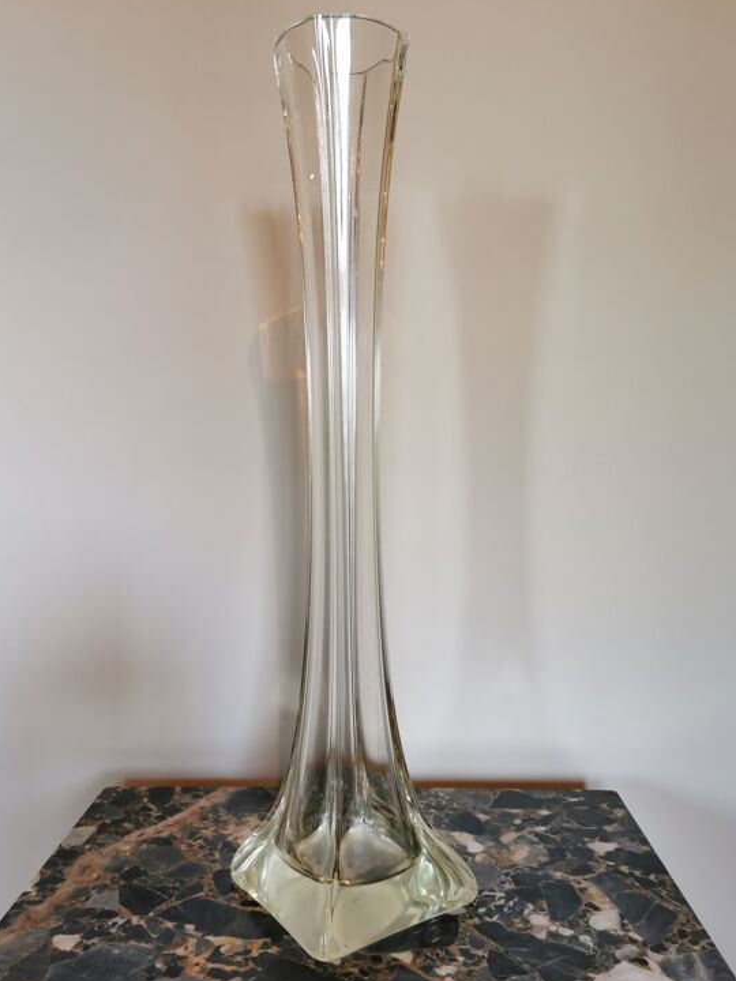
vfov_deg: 59.9
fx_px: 850
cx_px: 339
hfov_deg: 46.8
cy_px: 465
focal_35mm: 30
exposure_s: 1/50
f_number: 1.6
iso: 160
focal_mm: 5.56
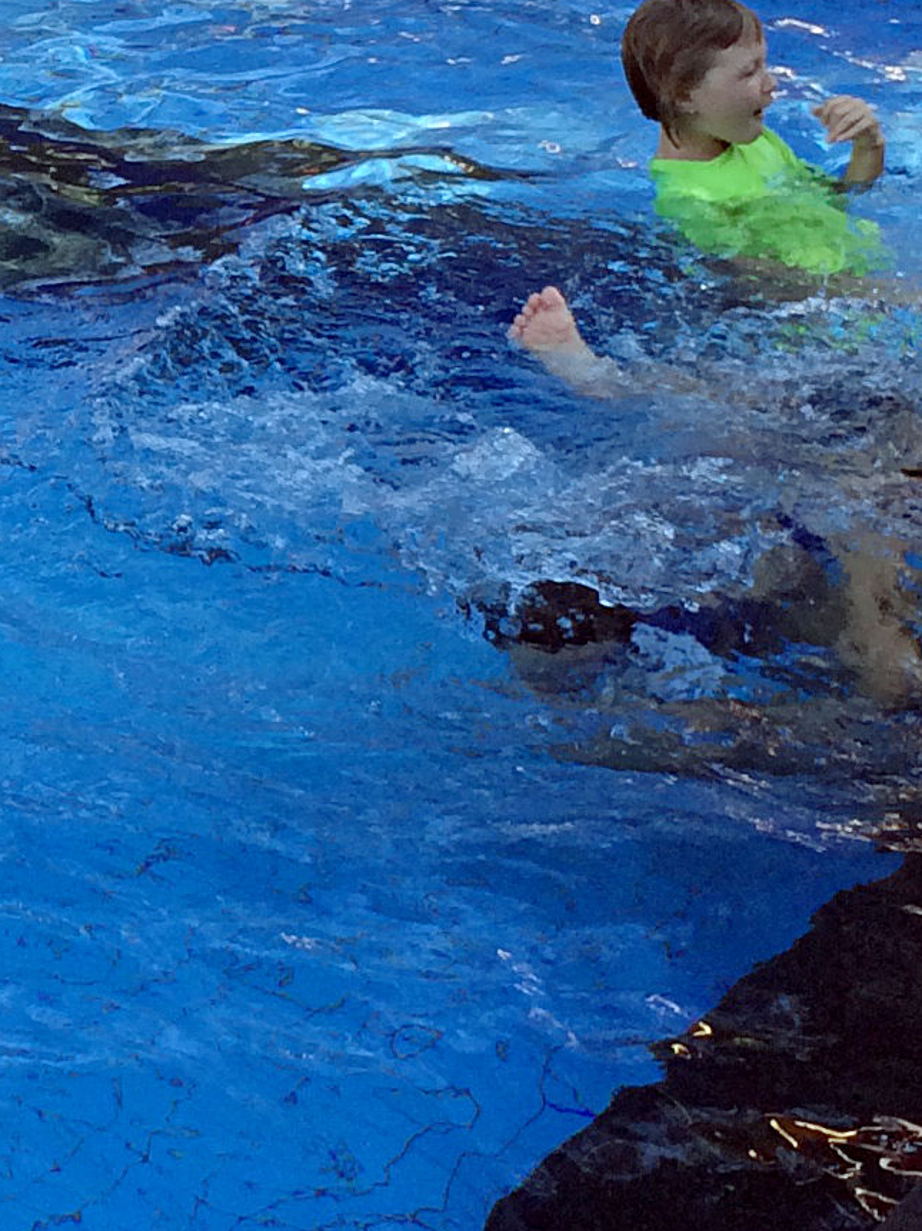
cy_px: 413
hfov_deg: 12.9
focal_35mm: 110
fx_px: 3909
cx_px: -362
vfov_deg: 17.8
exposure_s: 1/234
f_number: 2.2
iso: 32
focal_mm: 4.15
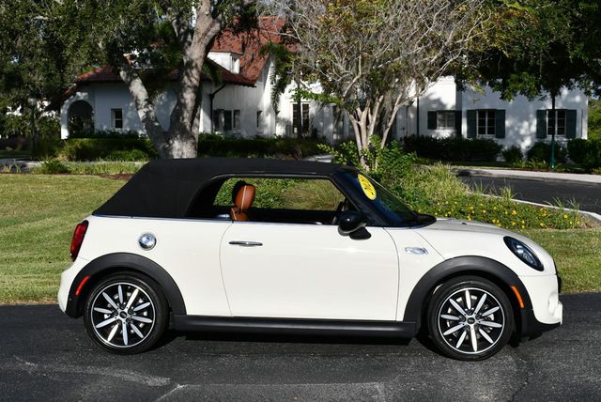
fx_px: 936
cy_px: 201
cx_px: 300
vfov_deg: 24.2
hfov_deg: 35.6
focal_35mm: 56
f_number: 10
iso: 100
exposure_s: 1/400
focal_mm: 28
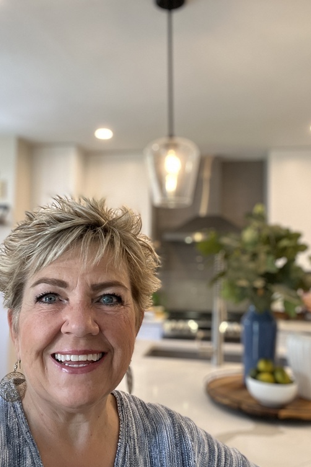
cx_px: 139
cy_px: 239
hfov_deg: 41.1
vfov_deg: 58.7
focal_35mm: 32
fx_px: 415
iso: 160
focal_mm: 2.71
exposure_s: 1/60
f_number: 2.2
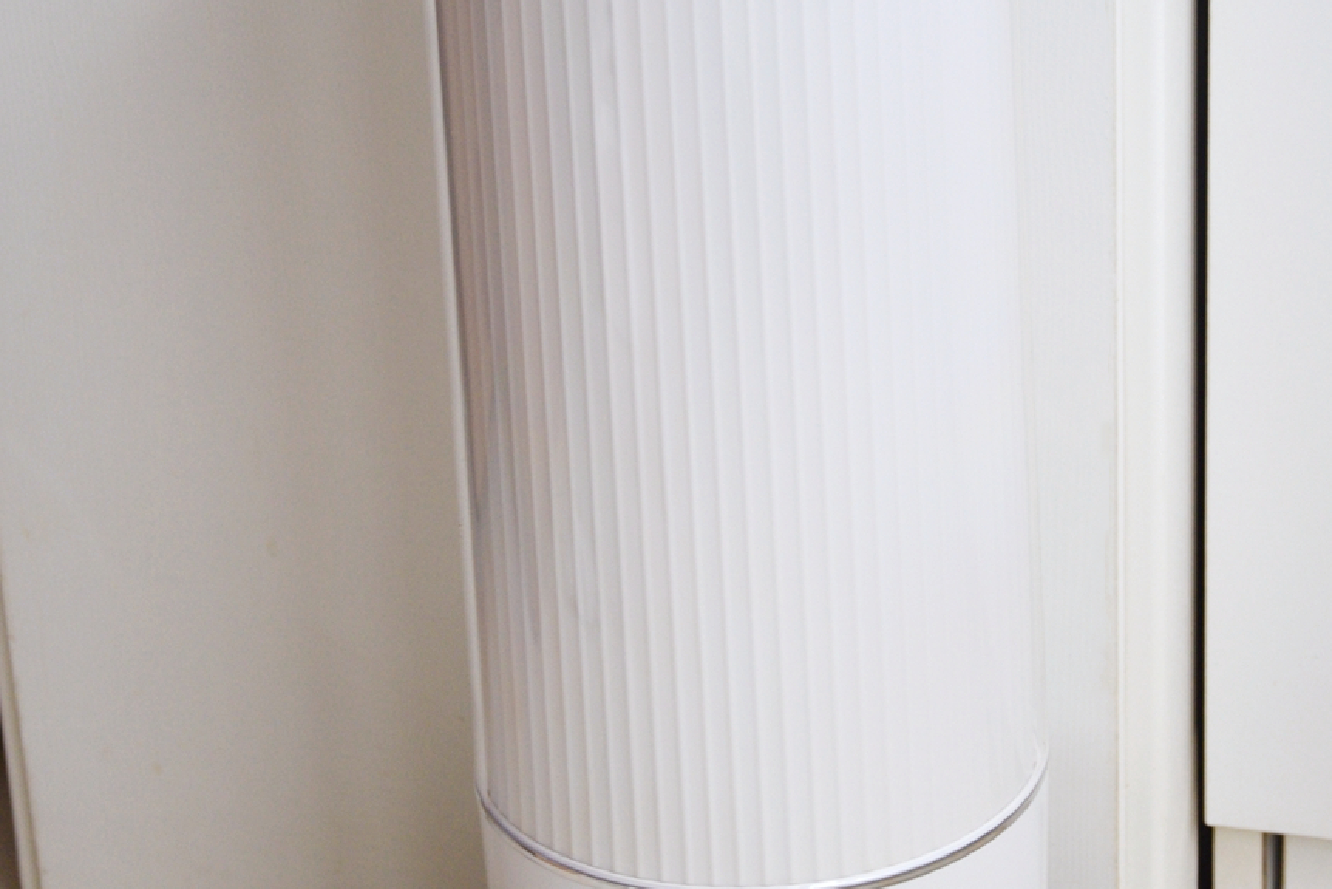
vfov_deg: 11.5
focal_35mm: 119
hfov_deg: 17.1
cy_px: 495
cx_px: 918
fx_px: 4403
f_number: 5
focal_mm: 38
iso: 400
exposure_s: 1/100
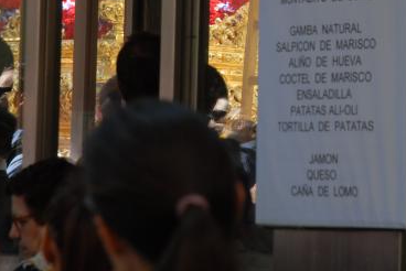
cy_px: 37
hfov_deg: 6.7
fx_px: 3487
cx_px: 240
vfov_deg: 4.5
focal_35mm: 309
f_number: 4.5
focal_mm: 70
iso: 100
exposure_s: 1/80
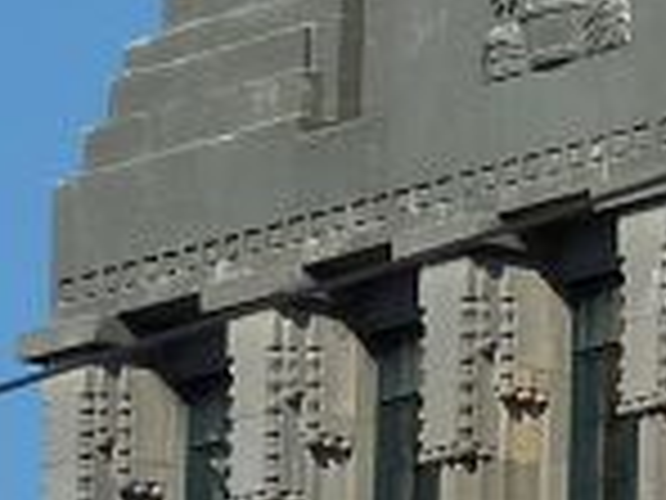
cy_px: 261
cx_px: 2218
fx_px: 13833
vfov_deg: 2.1
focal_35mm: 719
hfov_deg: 2.7
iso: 80
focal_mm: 17
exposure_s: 1/500
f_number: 5
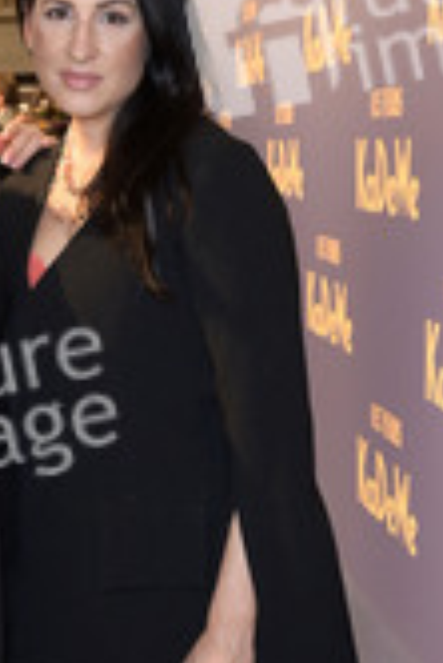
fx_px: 1418
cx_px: 28
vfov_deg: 25.3
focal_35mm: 77
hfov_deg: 17.4
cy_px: 623
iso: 1600
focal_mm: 32
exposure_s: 1/80
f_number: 5
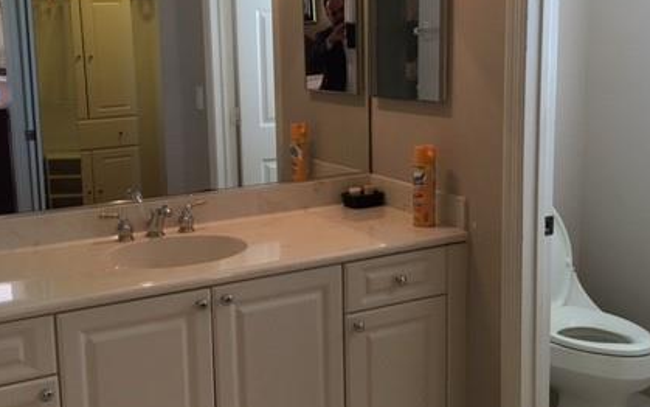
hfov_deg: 42.6
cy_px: 182
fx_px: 833
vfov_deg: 27.4
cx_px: 292
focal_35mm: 47
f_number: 2.2
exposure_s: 1/15
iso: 50
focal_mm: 4.15
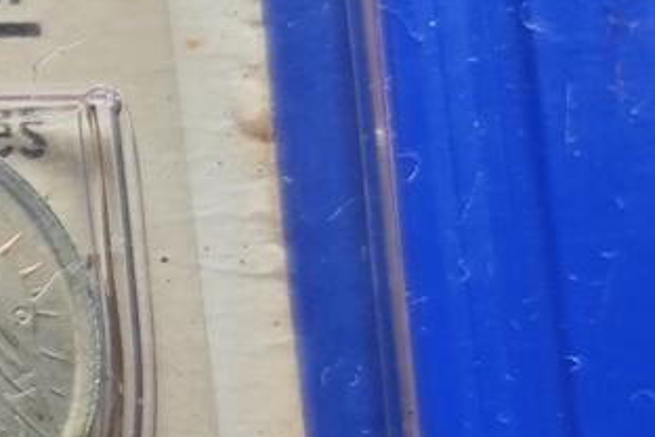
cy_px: 155
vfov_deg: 6.0
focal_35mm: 229
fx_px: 4166
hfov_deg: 8.4
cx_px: -796
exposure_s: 1/100
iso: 125
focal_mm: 5.84
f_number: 1.6
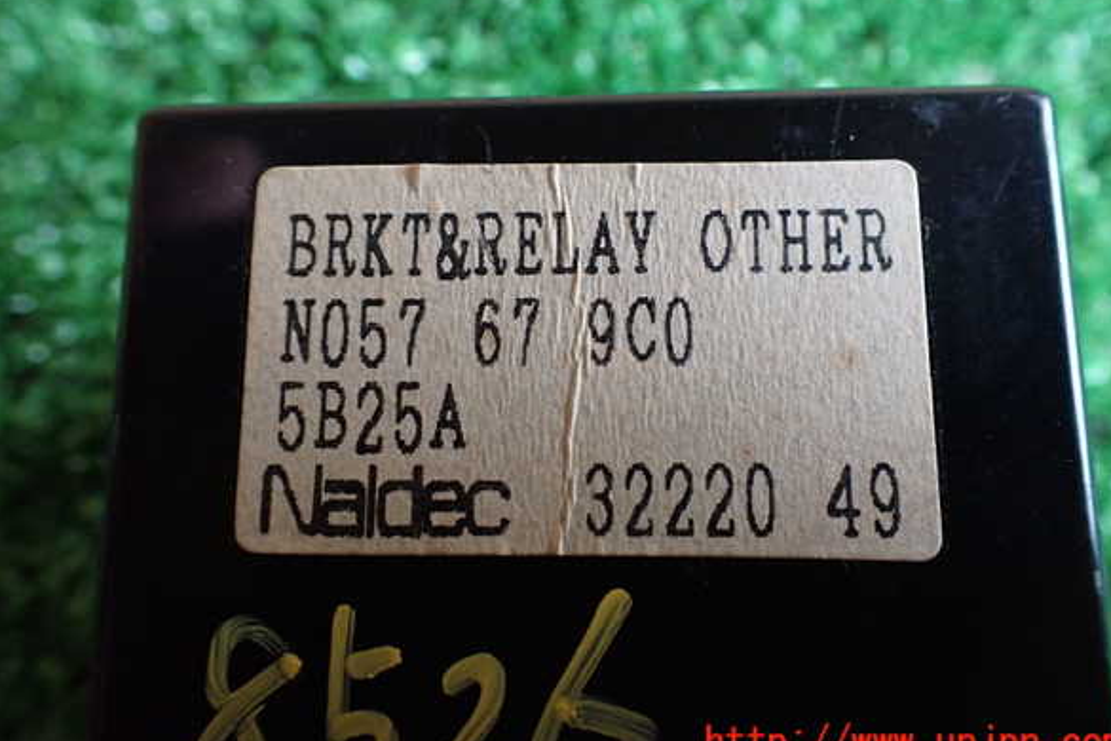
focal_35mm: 32
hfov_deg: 58.7
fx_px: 987
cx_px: 564
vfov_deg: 41.1
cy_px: 340
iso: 800
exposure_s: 1/60
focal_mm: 5.4
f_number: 2.3
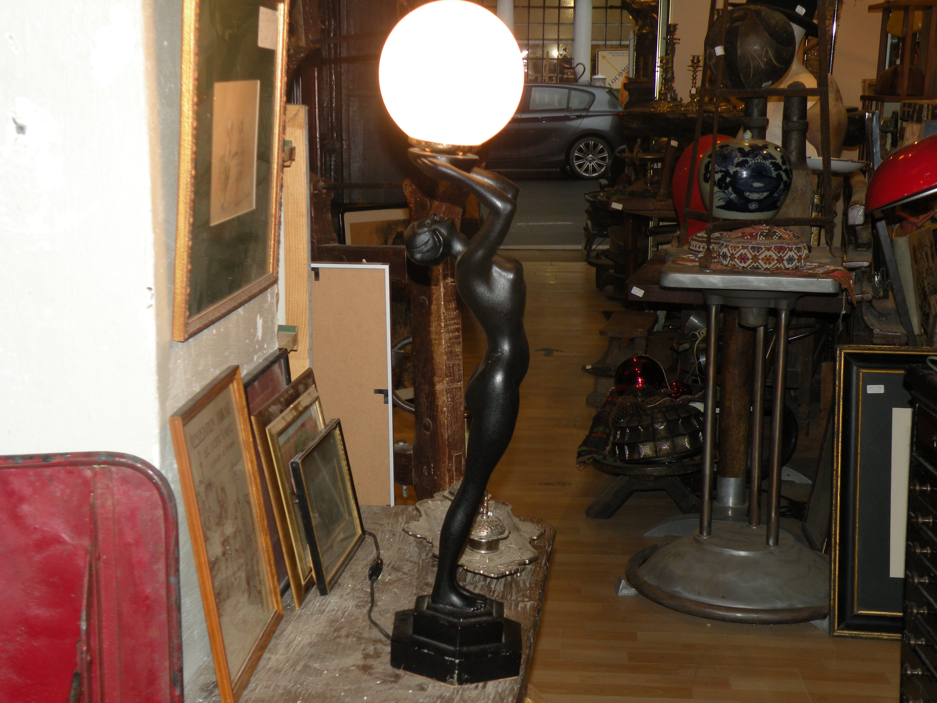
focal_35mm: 56
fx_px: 1516
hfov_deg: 34.3
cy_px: 352
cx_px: 468
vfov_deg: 26.1
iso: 85
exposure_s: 1/30
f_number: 3.5
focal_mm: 9.8
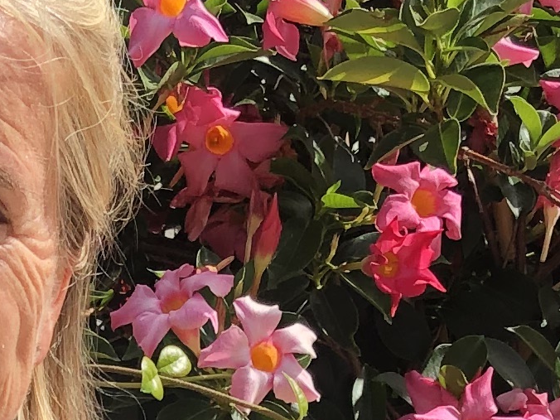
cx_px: -104
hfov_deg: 11.6
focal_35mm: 167
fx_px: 2702
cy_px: 975
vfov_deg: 8.2
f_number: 1.8
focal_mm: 4
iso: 20
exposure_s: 1/889
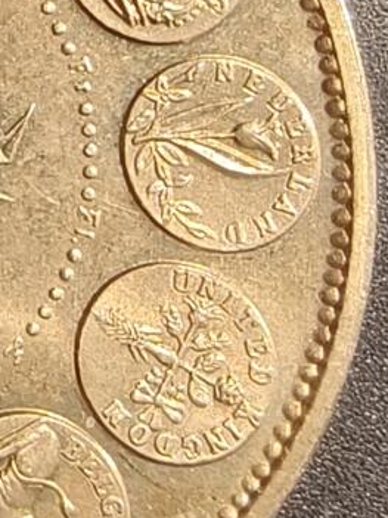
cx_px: -208
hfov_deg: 11.9
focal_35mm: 118
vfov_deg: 16.7
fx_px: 1765
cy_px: 339
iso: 160
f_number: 2
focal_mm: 2.32
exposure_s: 1/84.7
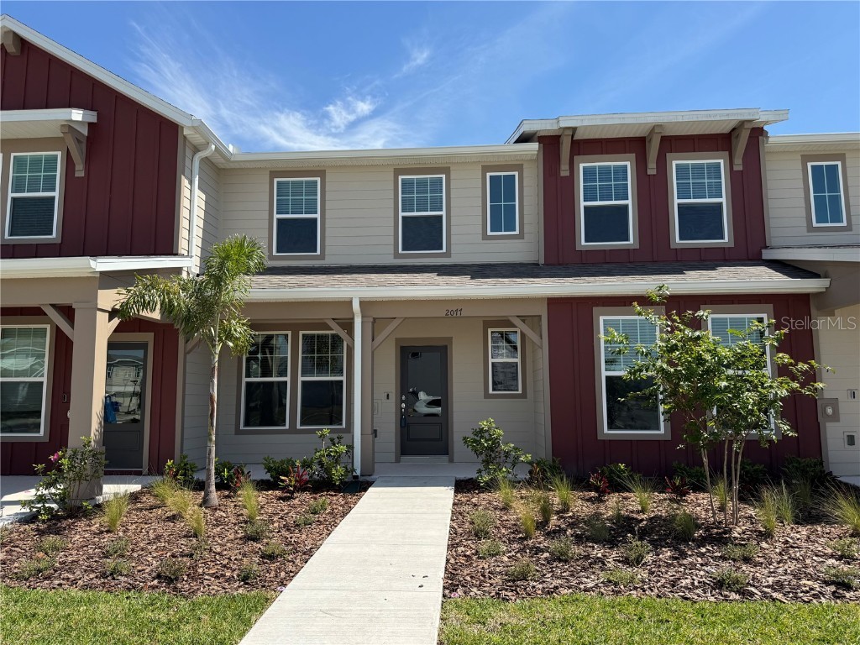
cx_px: 430
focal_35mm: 24
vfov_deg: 56.8
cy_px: 322
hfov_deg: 71.6
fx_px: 596
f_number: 1.78
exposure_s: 1/3247
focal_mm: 6.76
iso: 80
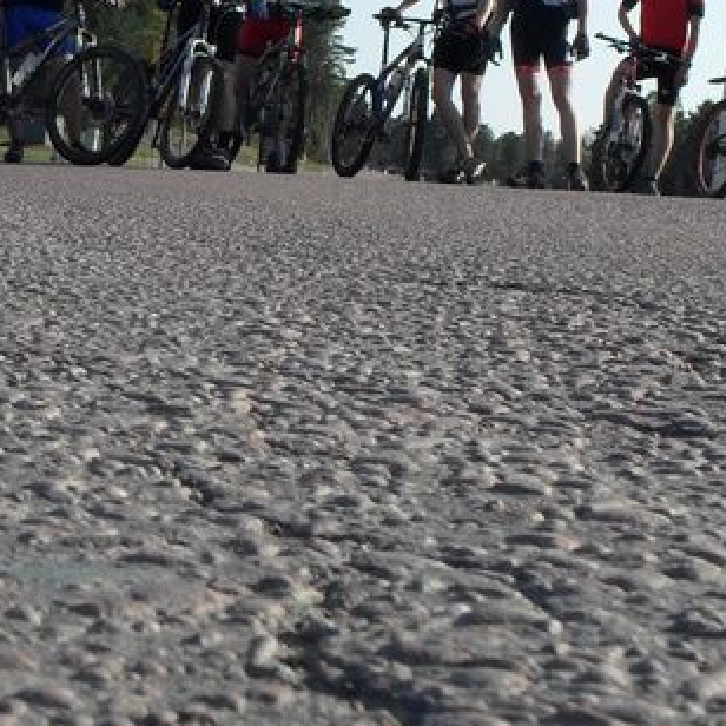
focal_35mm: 97
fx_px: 2302
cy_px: 131
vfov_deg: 17.8
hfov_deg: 17.9
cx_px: 230
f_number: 8.4
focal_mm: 6.3
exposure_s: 1/250
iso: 100
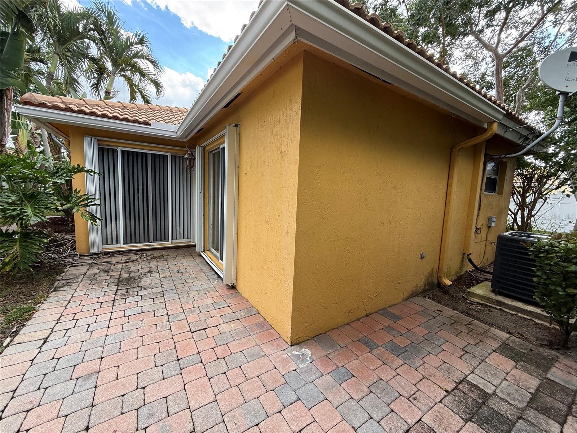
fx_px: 233
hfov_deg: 102.1
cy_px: 216
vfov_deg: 85.7
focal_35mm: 14
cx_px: 288
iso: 50
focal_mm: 2.22
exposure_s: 1/154
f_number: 2.2
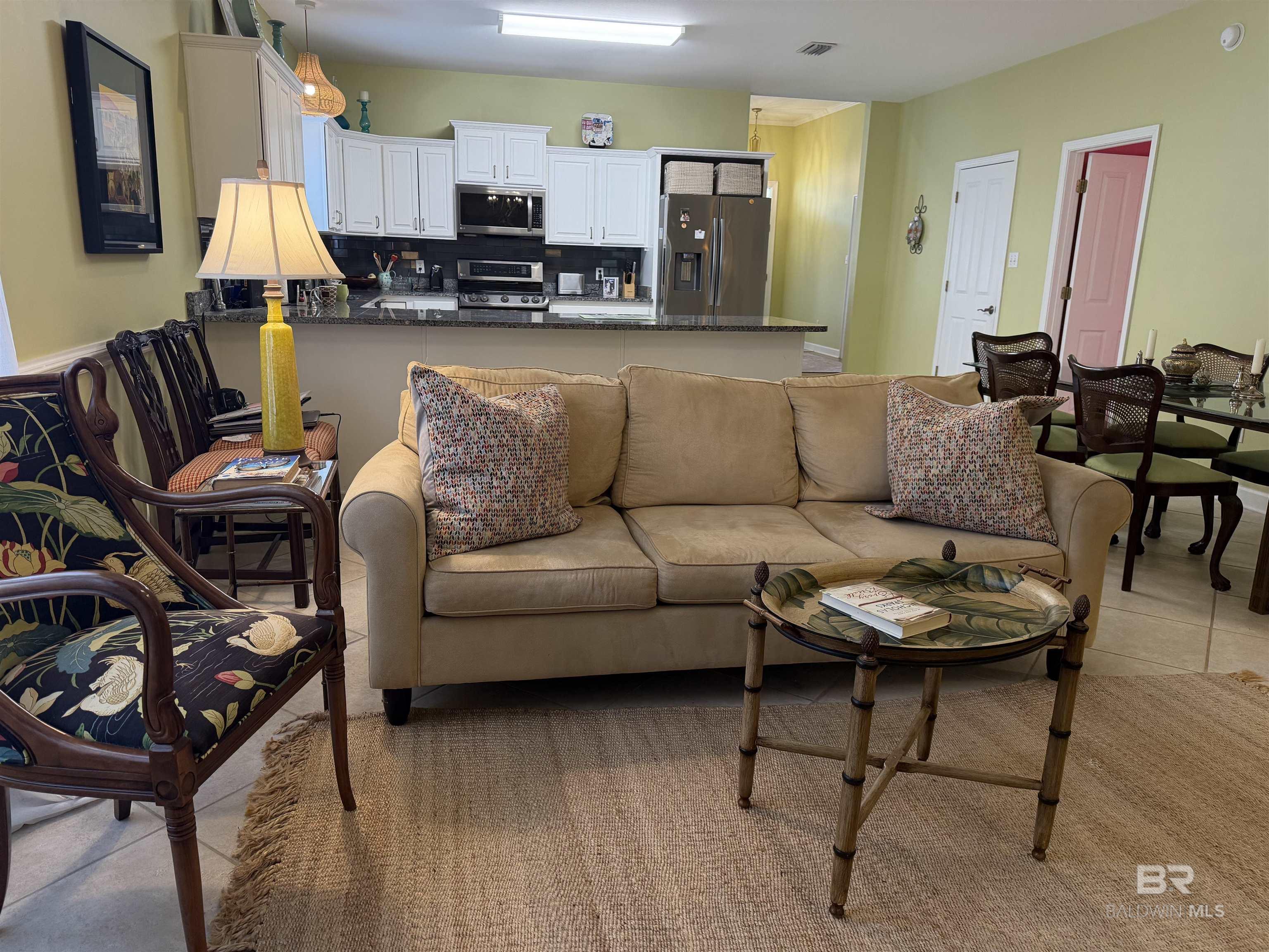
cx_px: 634
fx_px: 880
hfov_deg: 71.6
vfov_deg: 56.8
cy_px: 476
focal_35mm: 24
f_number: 1.78
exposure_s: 1/120
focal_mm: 6.76
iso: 250
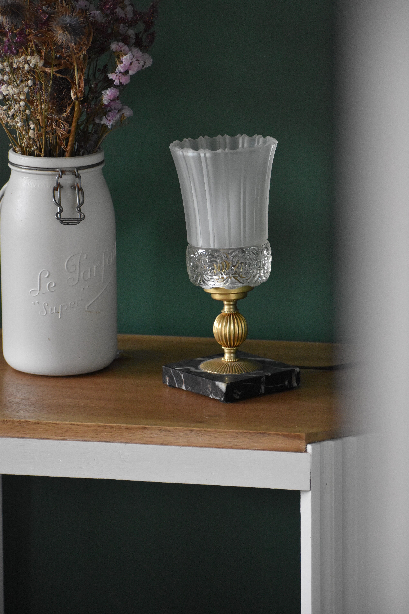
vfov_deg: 11.8
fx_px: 2965
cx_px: 204
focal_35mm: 174
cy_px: 307
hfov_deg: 7.9
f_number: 4.8
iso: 2800
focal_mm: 116
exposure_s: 1/200
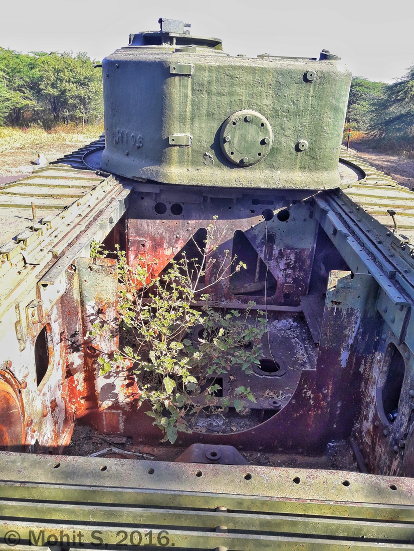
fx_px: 446
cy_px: 276
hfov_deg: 49.8
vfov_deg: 63.4
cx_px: 207
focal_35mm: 28
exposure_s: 1/336
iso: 40
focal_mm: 3.7
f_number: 1.9
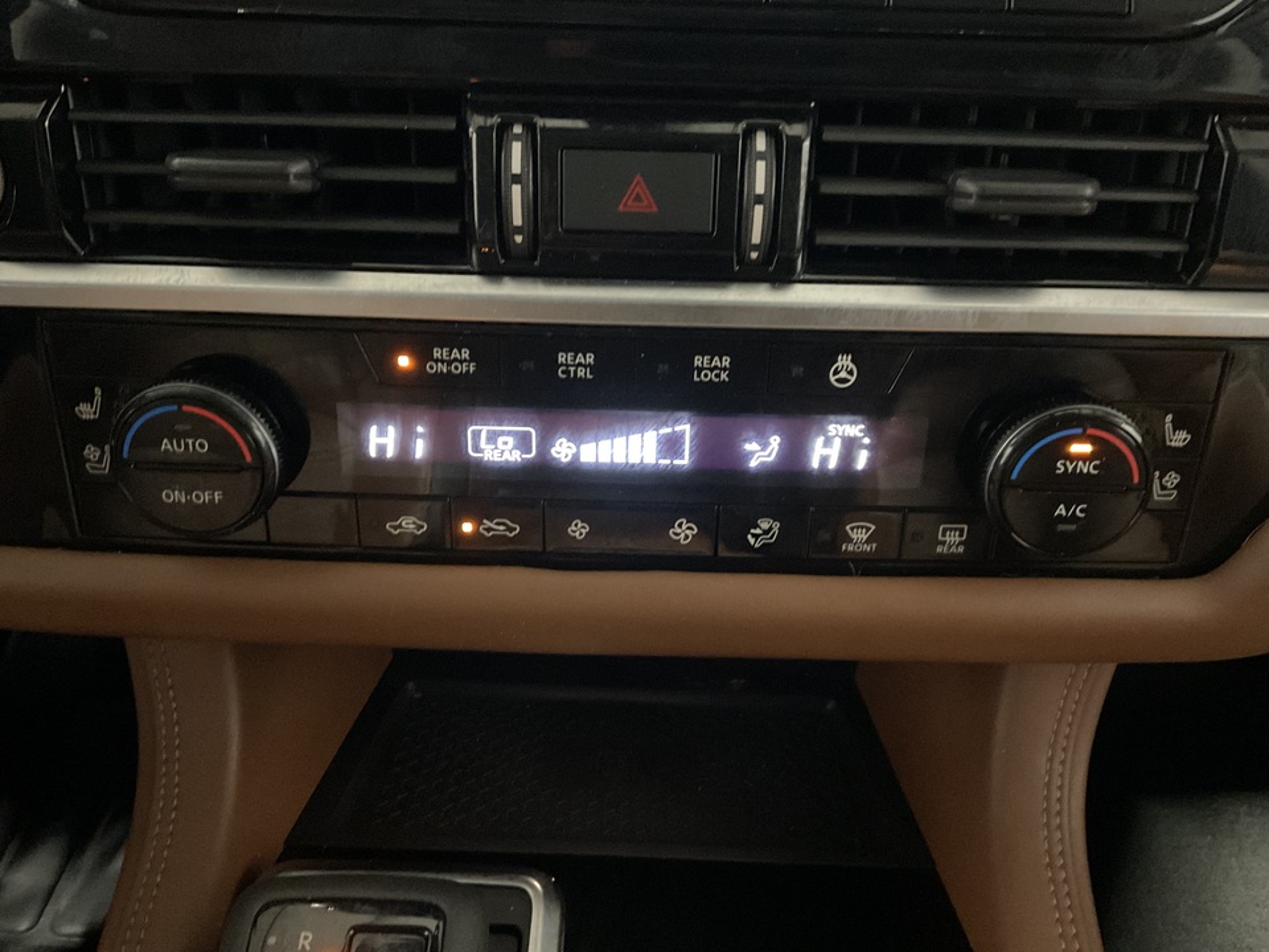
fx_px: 1063
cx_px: 634
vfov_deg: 48.2
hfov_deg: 61.7
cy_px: 476
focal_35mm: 29
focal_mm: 3
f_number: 1.8
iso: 800
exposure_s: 1/17
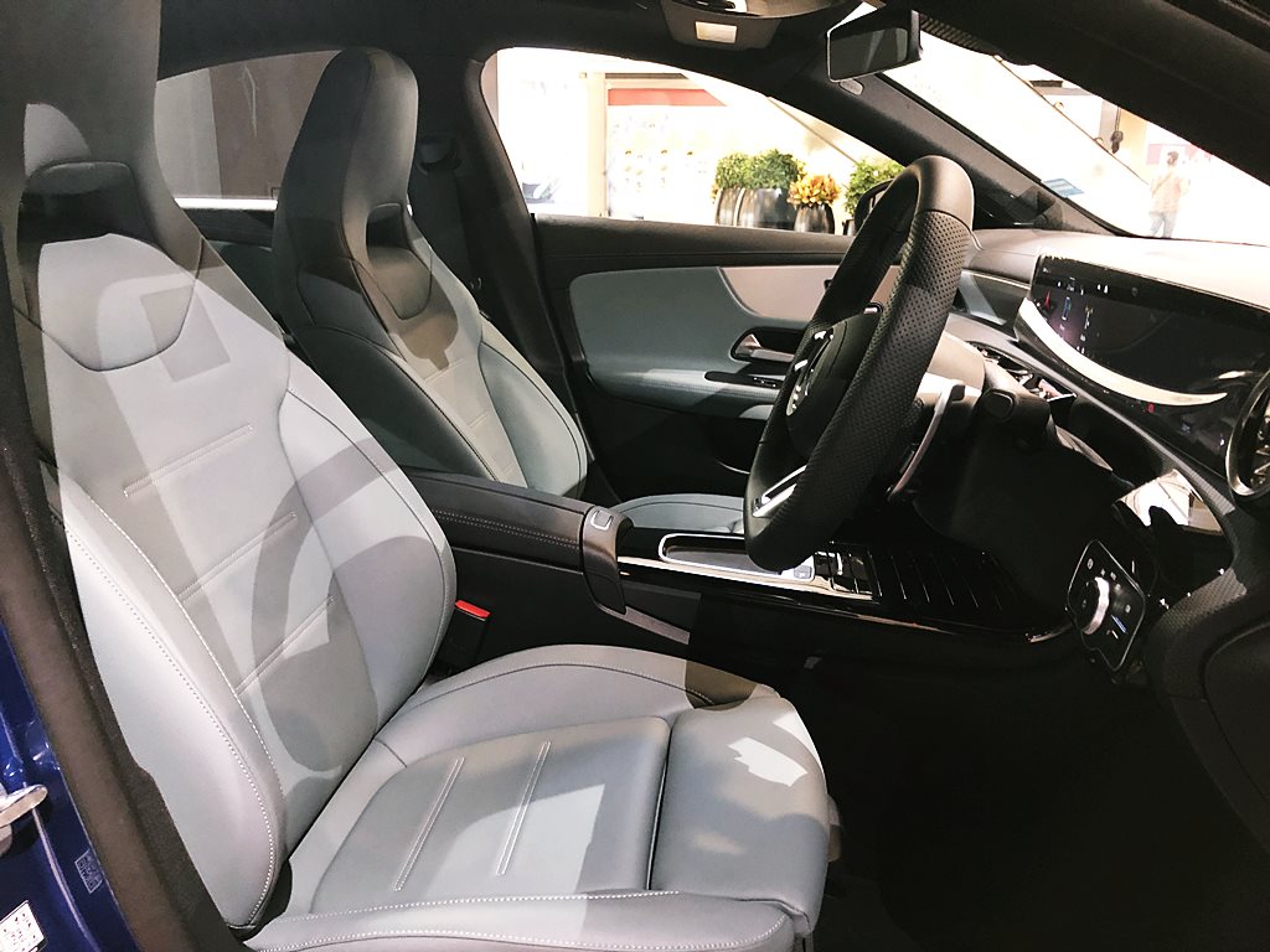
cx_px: 635
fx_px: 1027
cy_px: 476
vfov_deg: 49.7
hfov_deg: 63.4
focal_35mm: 28
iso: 100
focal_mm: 3.99
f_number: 1.8
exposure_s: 1/5
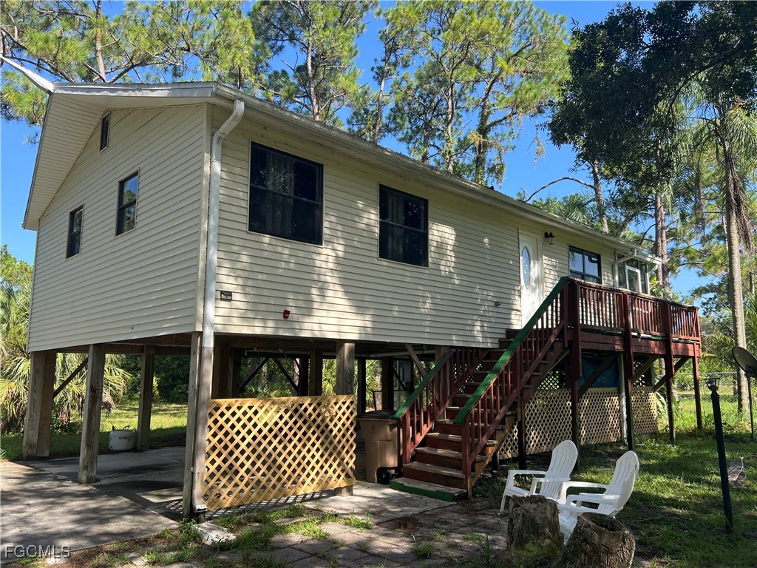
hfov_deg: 67.3
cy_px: 284
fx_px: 569
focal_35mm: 26
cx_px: 378
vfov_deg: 53.1
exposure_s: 1/1171
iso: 50
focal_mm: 5.7
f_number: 1.5
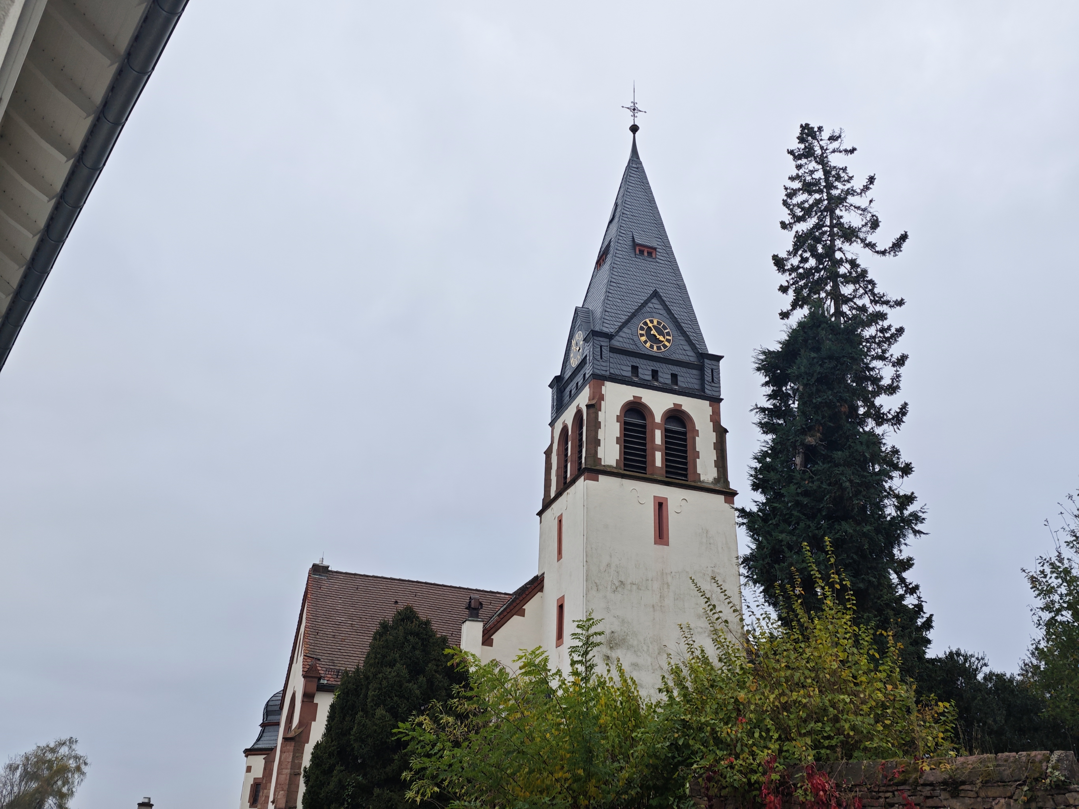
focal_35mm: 30
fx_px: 935
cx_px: 540
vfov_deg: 46.8
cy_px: 404
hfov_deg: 60.0
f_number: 1.6
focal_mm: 6.55
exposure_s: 1/177
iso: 50
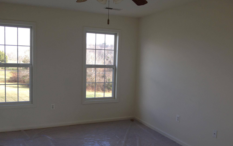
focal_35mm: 38
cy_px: 82
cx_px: 115
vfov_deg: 33.6
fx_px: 241
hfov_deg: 51.5
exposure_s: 1/126
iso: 50
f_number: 2.4
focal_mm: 4.28
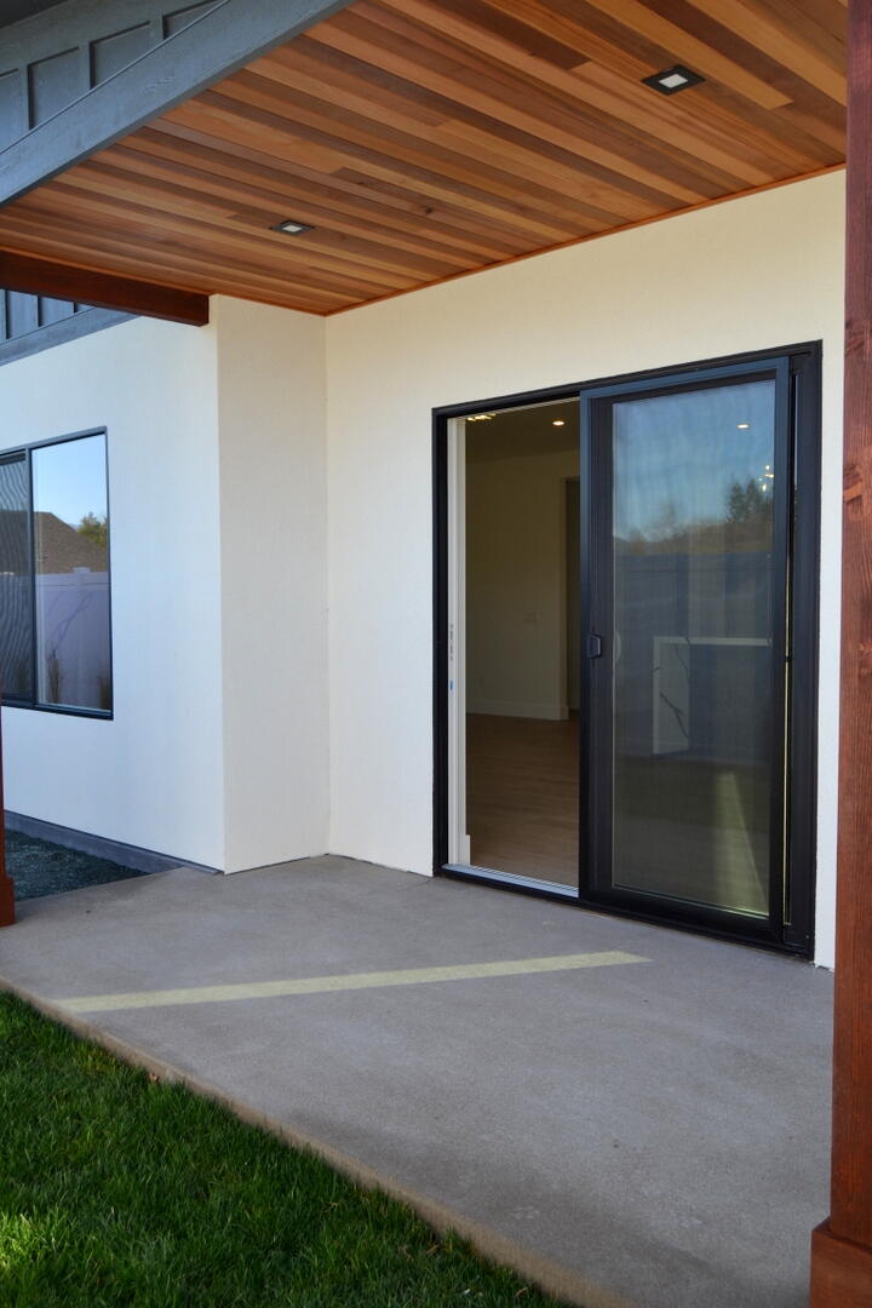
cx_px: 436
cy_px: 654
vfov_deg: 61.9
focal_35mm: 30
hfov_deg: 43.6
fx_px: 1090
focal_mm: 20
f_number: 5.6
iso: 100
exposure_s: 1/125
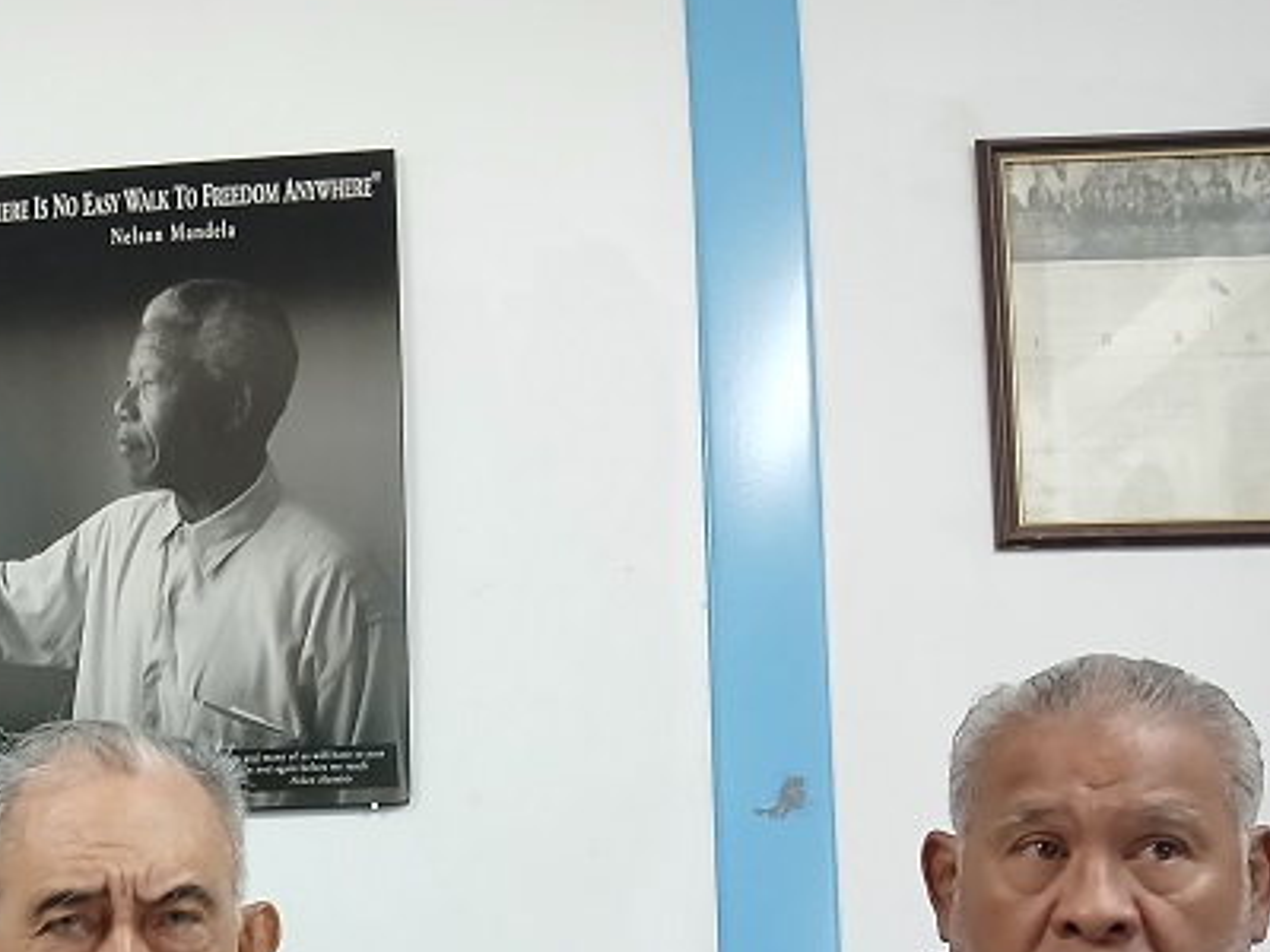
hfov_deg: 34.1
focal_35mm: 52
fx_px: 1908
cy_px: 927
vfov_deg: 26.7
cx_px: 51
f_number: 1.8
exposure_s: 1/24
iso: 400
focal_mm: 3.98
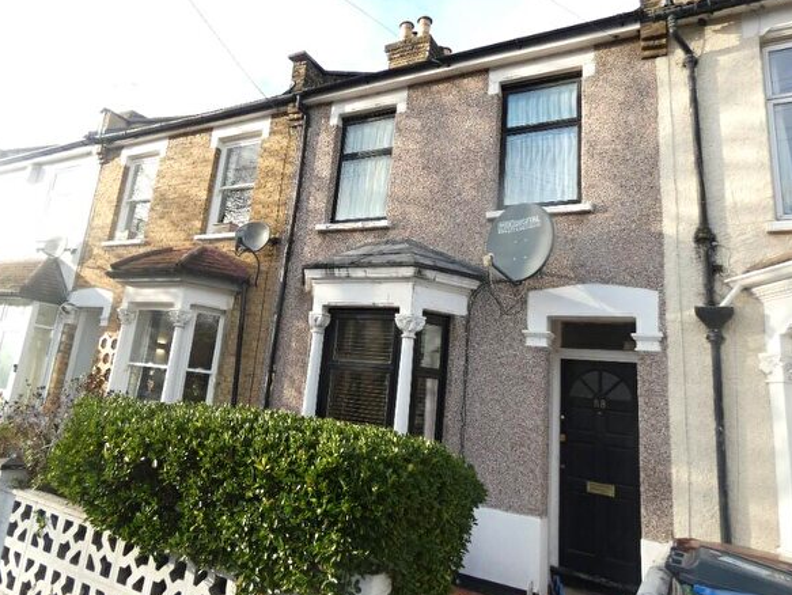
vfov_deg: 56.6
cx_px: 348
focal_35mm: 24
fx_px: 549
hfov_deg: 71.3
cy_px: 253
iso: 80
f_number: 2.8
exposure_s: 1/200
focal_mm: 3.6
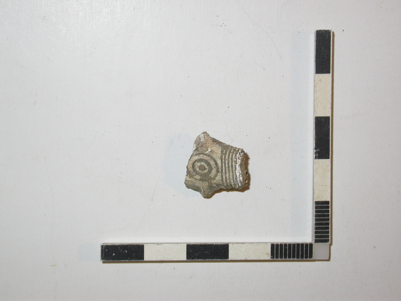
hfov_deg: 22.3
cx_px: 200
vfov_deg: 16.8
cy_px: 150
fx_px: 1019
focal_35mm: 88
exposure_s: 1/60.3
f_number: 3.7
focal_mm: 18.2
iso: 100
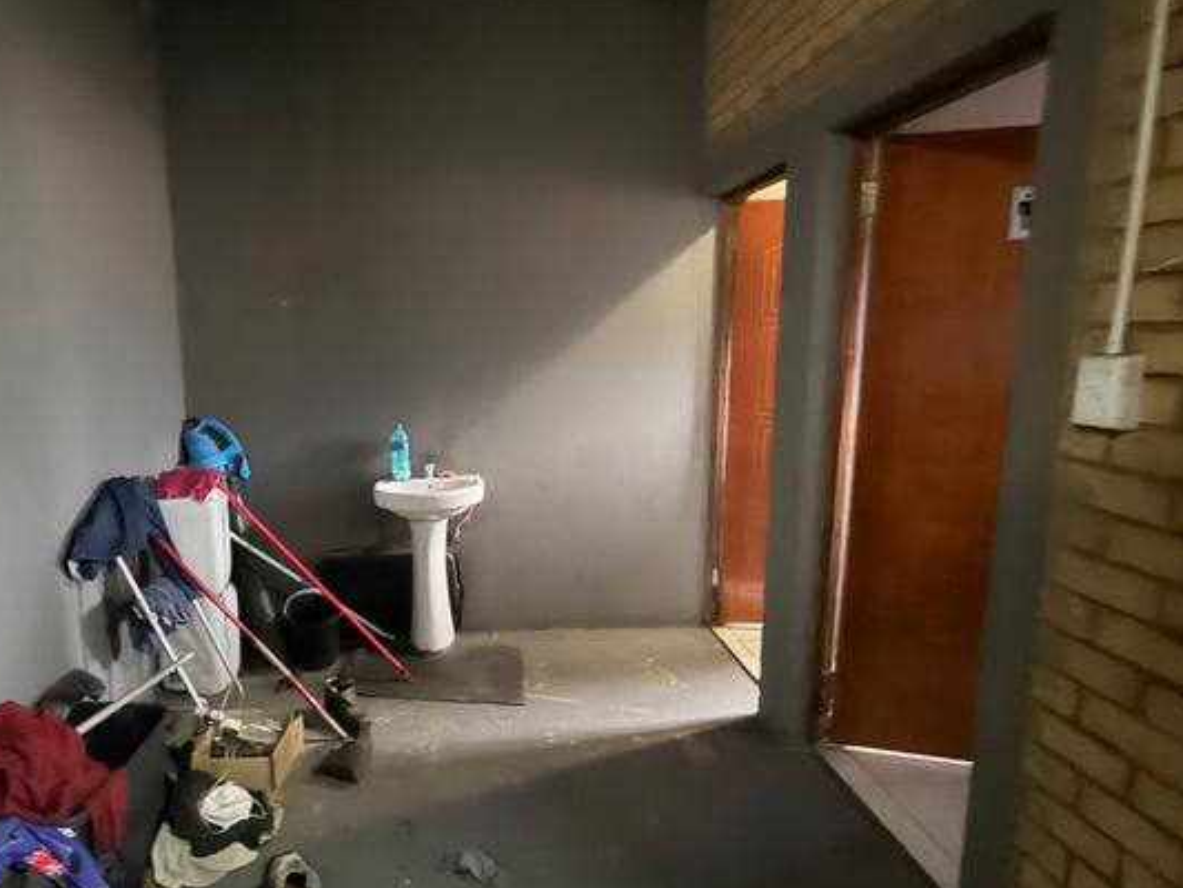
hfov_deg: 77.9
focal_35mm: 21
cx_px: 464
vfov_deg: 63.5
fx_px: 718
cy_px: 442
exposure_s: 1/13
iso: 1600
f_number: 2.2
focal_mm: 2.22
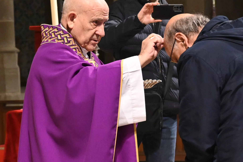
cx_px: 136
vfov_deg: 6.7
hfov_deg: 10.1
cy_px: 134
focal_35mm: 204
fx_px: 1377
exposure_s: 1/60
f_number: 4.5
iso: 3200
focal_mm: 50
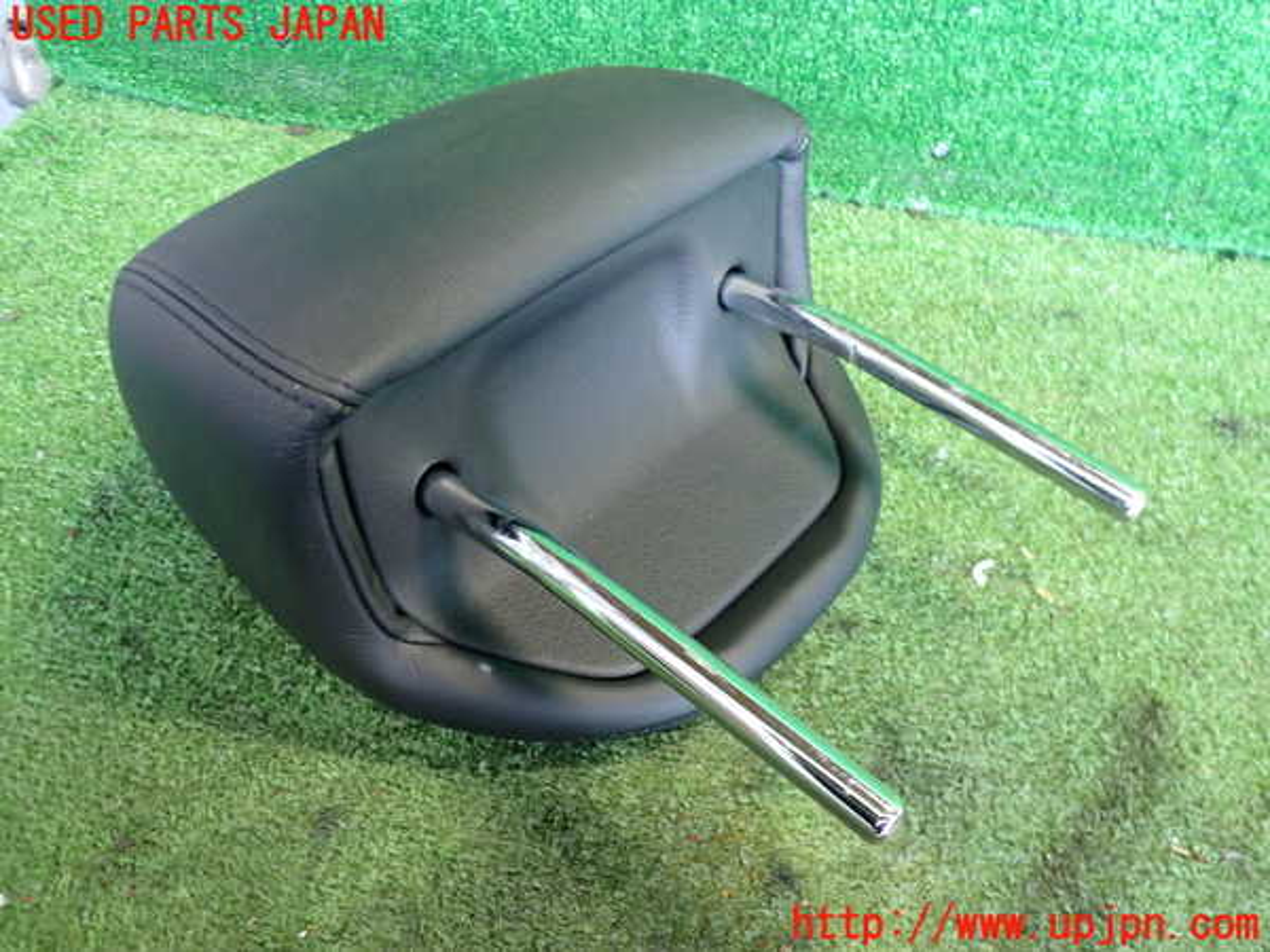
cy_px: 476
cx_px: 635
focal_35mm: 30
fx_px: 1101
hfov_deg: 60.0
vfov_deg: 46.8
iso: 500
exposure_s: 1/30
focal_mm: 5.4
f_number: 2.3
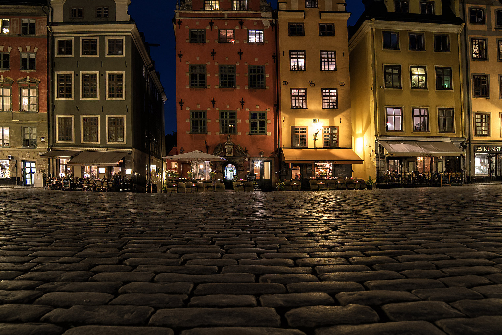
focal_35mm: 22
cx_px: 256
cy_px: 95
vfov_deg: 55.2
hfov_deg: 78.6
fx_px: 307
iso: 800
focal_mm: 14
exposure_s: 1.6
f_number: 7.1
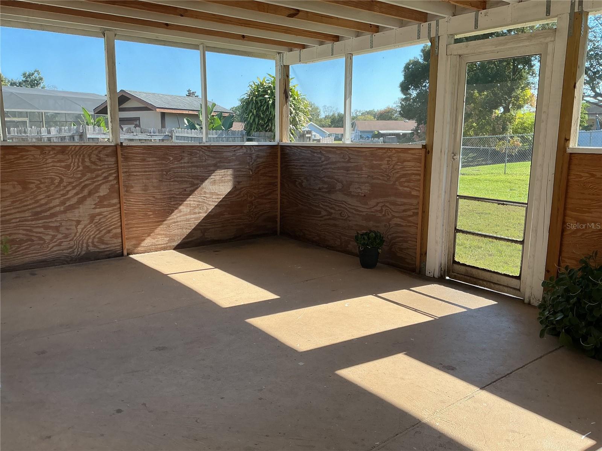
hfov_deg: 61.7
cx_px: 301
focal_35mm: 29
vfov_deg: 48.2
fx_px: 504
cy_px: 226
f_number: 1.8
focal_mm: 3
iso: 25
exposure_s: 1/415
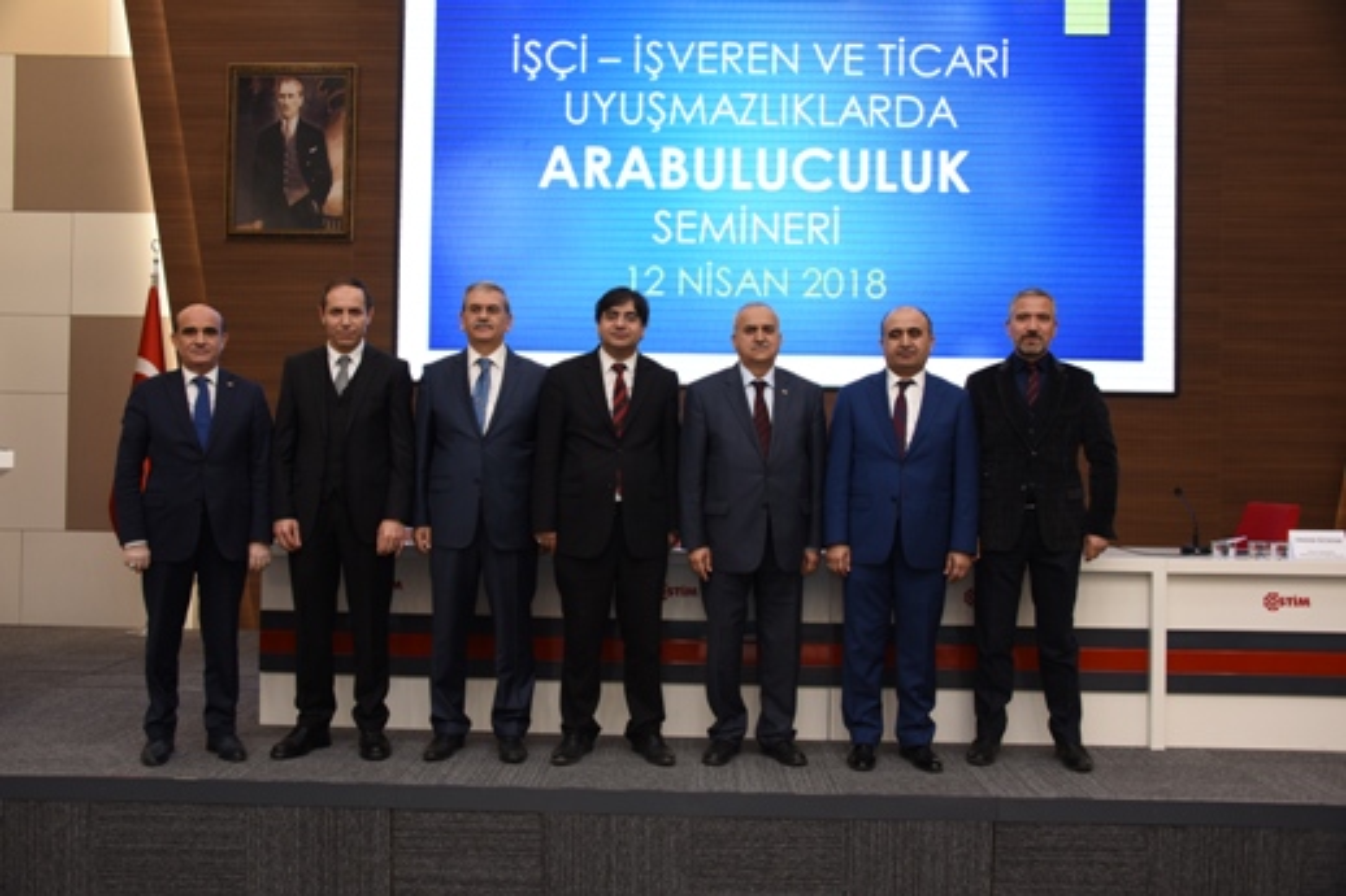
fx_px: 1196
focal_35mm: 32
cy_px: 448
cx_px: 673
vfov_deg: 41.1
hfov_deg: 58.7
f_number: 3.8
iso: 800
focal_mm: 32
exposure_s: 1/125
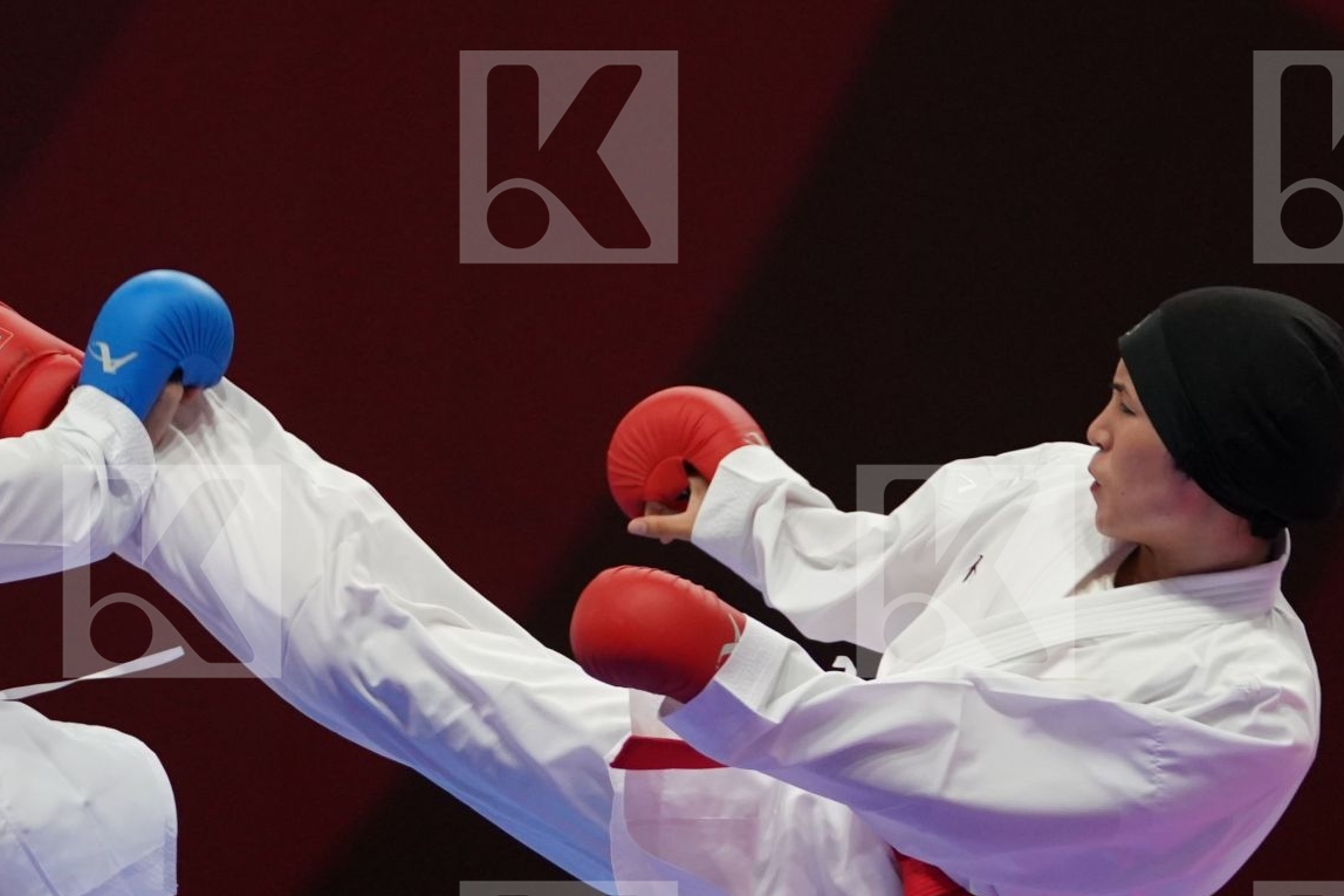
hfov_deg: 4.1
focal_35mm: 508
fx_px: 18961
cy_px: 572
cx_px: 569
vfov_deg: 2.7
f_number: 4
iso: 2500
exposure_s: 1/1000
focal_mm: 216
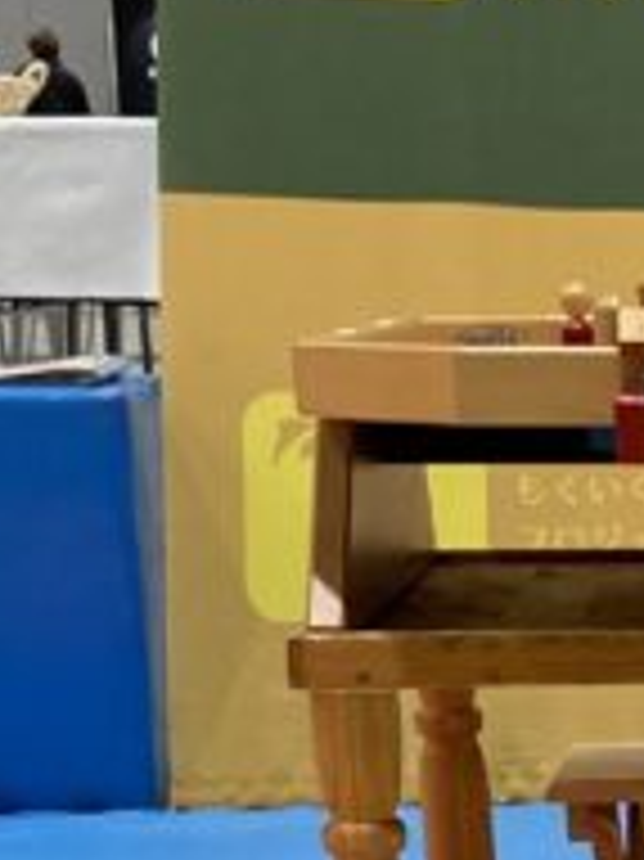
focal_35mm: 150
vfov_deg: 12.8
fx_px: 3725
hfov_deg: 9.1
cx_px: 1437
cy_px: 1049
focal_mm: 3.99
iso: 64
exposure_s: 1/100
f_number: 1.8
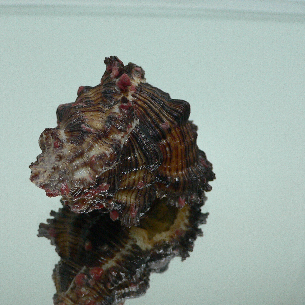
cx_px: 122
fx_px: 419
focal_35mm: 42
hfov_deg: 39.9
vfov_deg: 40.0
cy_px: 151
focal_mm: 4.6
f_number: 2.8
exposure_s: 1/60
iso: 200
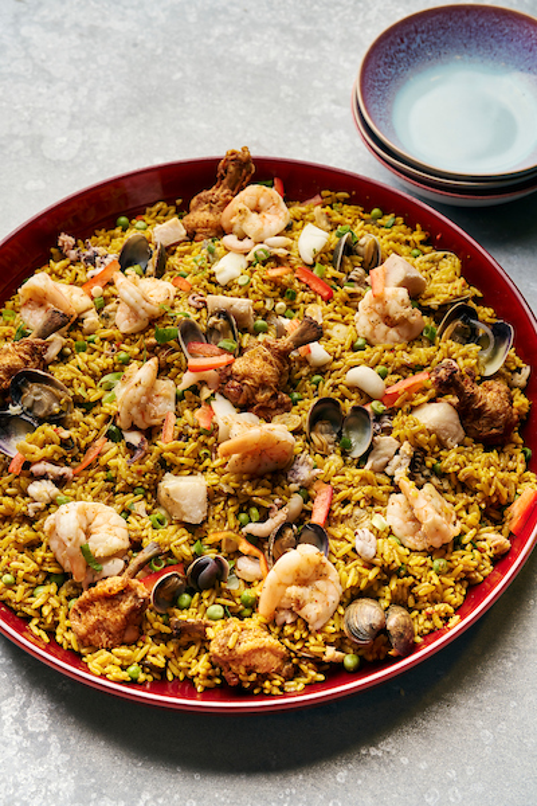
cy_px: 403
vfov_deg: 39.6
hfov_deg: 27.0
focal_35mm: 50
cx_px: 268
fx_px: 1119
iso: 200
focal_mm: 50
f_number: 5.6
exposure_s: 1/125
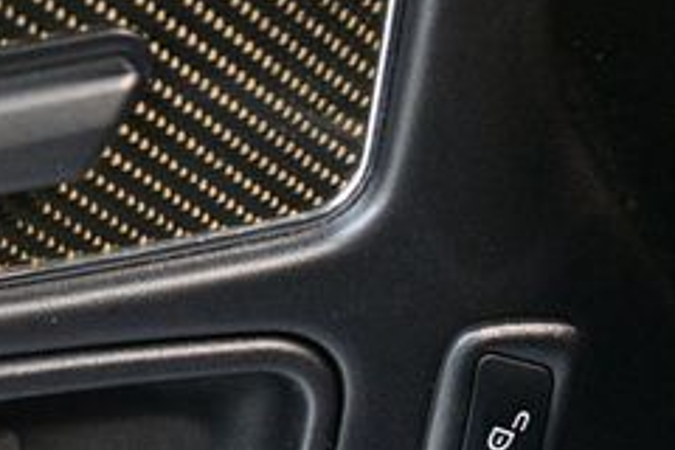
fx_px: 1350
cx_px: 76
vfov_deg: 18.9
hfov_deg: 27.2
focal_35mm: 72
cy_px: 295
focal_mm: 18
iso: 5600
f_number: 3.5
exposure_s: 1/60
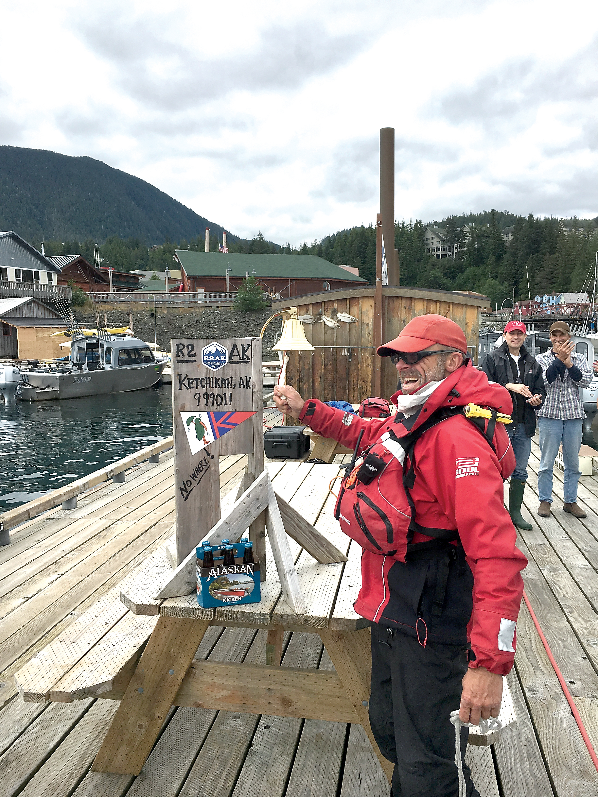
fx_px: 668
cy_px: 398
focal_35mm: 29
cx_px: 299
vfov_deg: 61.7
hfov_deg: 48.2
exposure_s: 1/1241
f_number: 2.2
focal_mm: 4.15
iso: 25
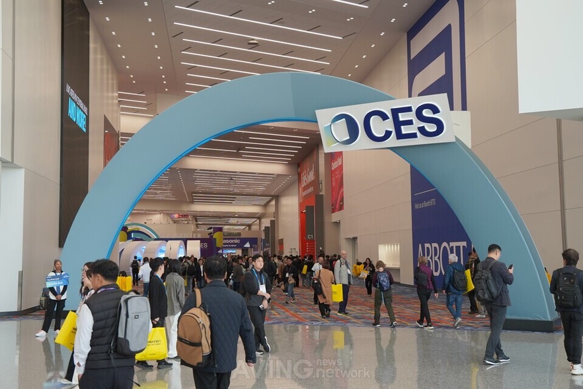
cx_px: 292
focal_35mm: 43
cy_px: 194
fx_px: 697
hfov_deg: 45.4
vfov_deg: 31.2
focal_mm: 29
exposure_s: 1/160
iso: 250
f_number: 4
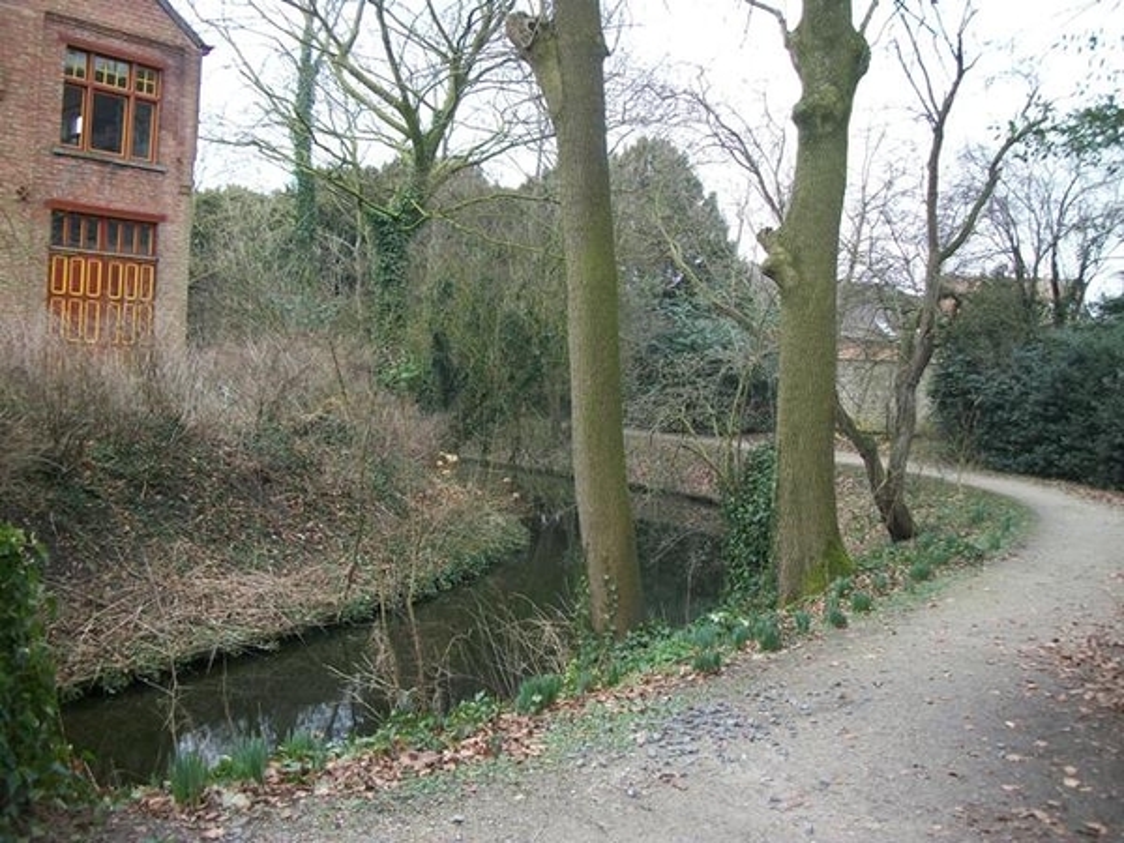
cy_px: 422
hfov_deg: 56.8
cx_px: 562
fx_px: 1039
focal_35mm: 32
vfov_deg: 44.2
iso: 80
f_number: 2.9
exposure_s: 1/160
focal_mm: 5.7
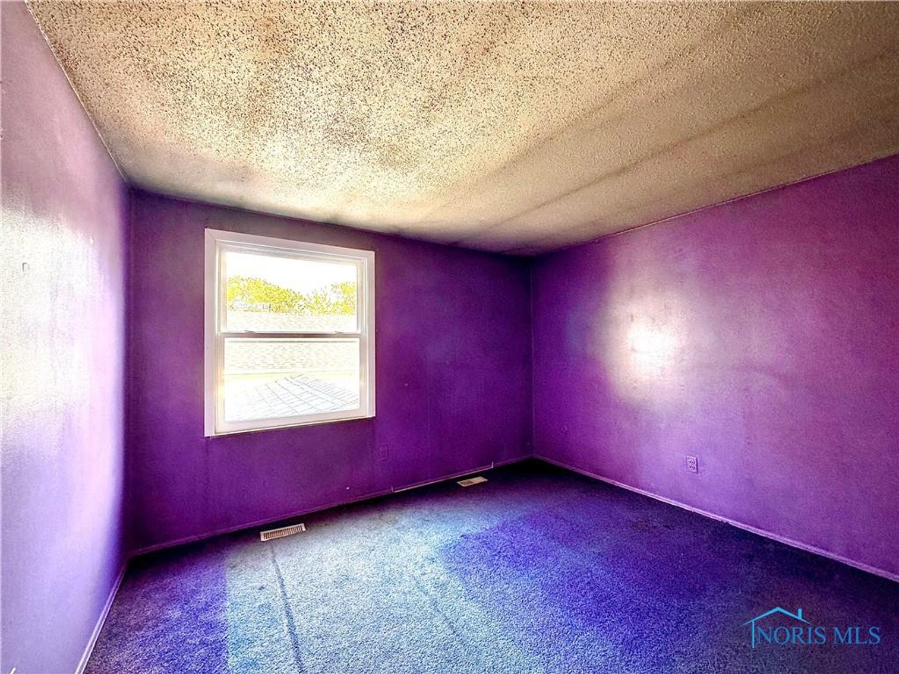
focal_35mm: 14
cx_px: 450
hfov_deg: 102.1
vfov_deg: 85.7
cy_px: 337
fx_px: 364
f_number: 2.2
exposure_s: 1/99
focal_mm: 2.22
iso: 200
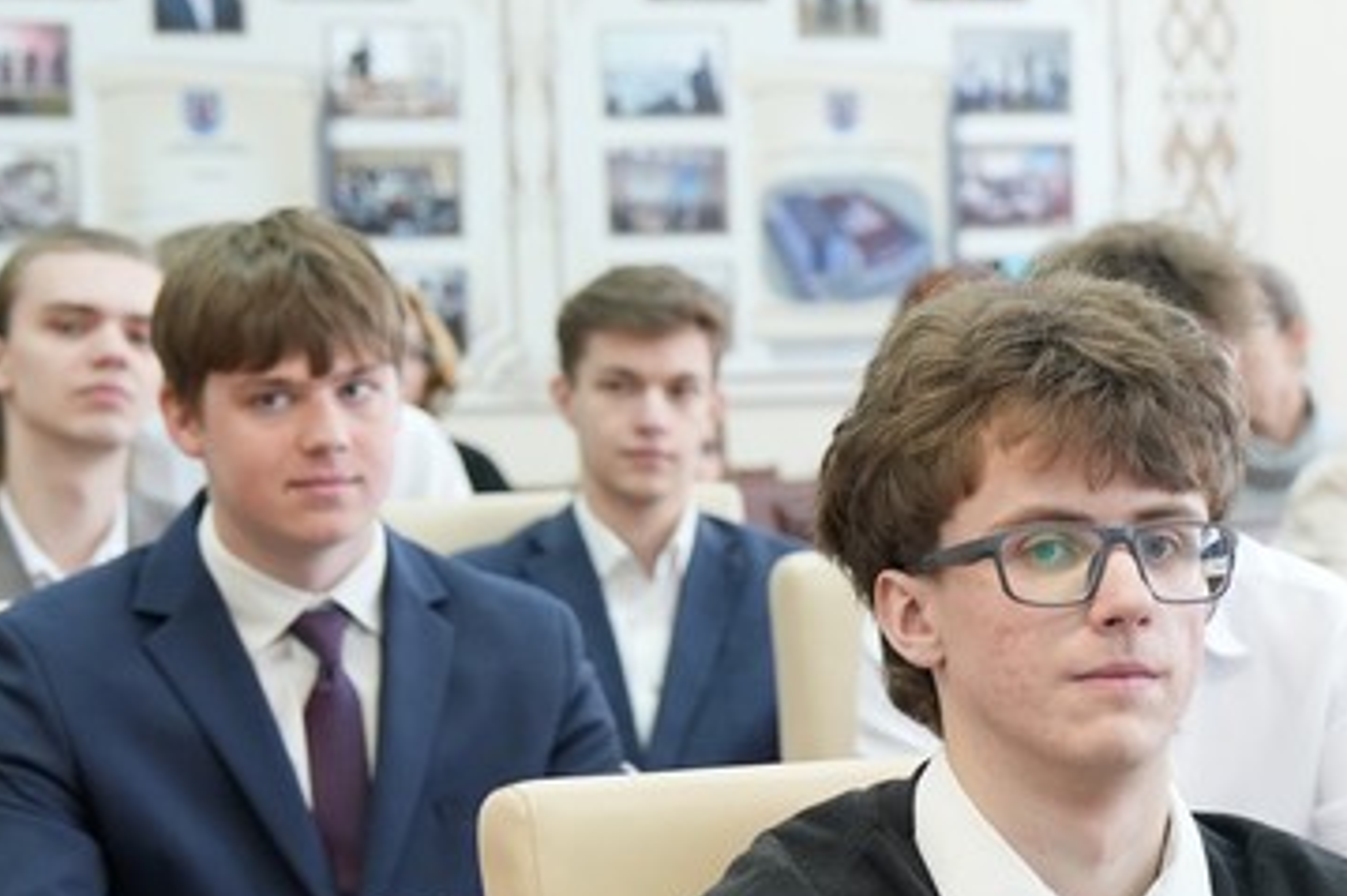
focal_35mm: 157
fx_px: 5871
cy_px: 795
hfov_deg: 12.7
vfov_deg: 8.7
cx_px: 1685
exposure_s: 1/100
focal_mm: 47
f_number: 3.2
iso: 1000
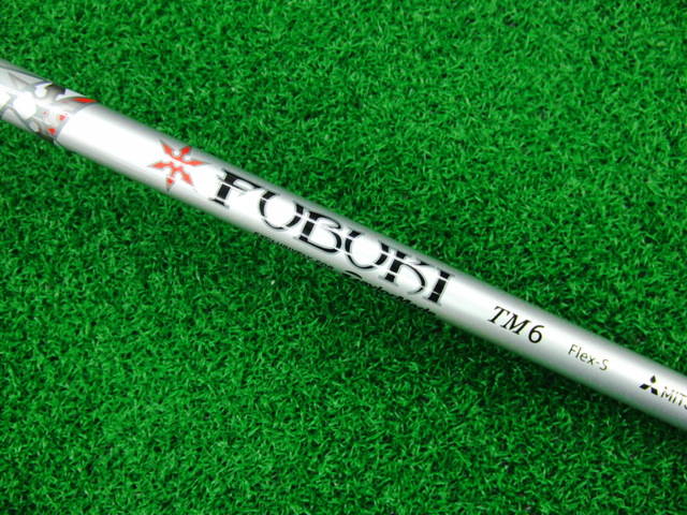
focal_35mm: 37
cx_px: 344
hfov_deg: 50.1
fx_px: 734
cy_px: 258
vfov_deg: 38.7
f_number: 3.6
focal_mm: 6.42
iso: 400
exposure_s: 1/40
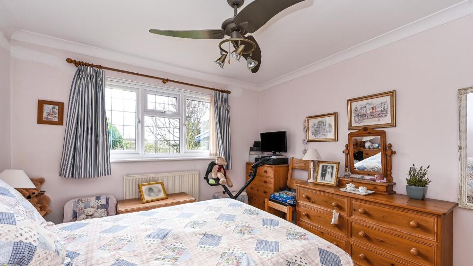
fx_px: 188
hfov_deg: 103.0
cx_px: 240
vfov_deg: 70.1
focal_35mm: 15
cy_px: 153
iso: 400
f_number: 8
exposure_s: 1/30
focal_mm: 14
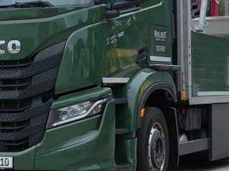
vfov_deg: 12.5
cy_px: 44
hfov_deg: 16.7
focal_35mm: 118
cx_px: 121
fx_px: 780
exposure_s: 1/125
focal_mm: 8.4
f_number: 4
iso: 80
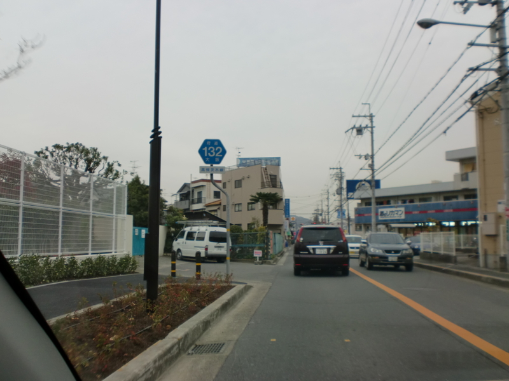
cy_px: 190
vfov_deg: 40.7
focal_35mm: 35
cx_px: 254
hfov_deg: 52.6
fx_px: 515
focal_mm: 6.3
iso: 64
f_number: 3.1
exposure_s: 1/160
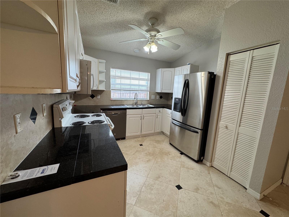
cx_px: 144
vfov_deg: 85.7
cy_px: 108
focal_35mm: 14
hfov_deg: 102.1
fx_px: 117
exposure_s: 1/120
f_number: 2.2
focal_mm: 2.22
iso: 160
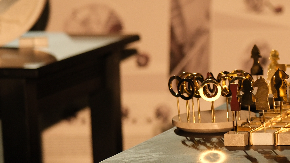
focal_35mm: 219
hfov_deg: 9.7
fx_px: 1684
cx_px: 328
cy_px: 69
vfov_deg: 5.5
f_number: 2.8
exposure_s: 1/125
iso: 640
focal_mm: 61
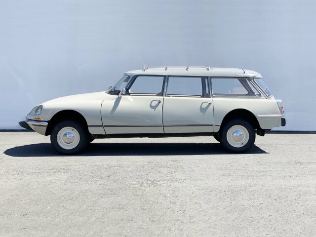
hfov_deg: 36.8
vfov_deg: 28.0
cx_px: 158
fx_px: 475
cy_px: 118
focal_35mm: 52
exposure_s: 1/716
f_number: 2.4
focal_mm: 6
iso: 16
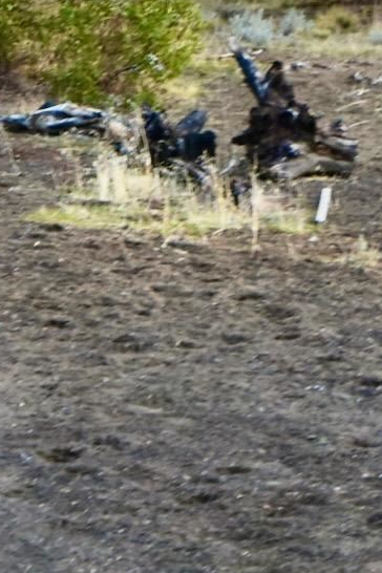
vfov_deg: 12.4
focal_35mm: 165
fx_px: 2626
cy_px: 164
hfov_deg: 8.3
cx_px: 162
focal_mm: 24
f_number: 5
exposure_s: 1/250
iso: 400
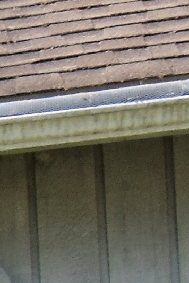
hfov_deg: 3.2
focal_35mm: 337
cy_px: 751
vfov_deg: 5.8
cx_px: -1296
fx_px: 2654
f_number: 8
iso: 200
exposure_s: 1/250
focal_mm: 20
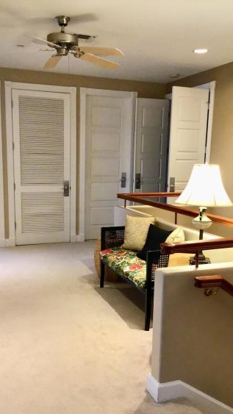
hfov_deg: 32.9
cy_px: 220
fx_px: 395
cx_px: 114
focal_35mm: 36
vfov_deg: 55.2
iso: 160
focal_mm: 3.3
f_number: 2.4
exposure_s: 1/30
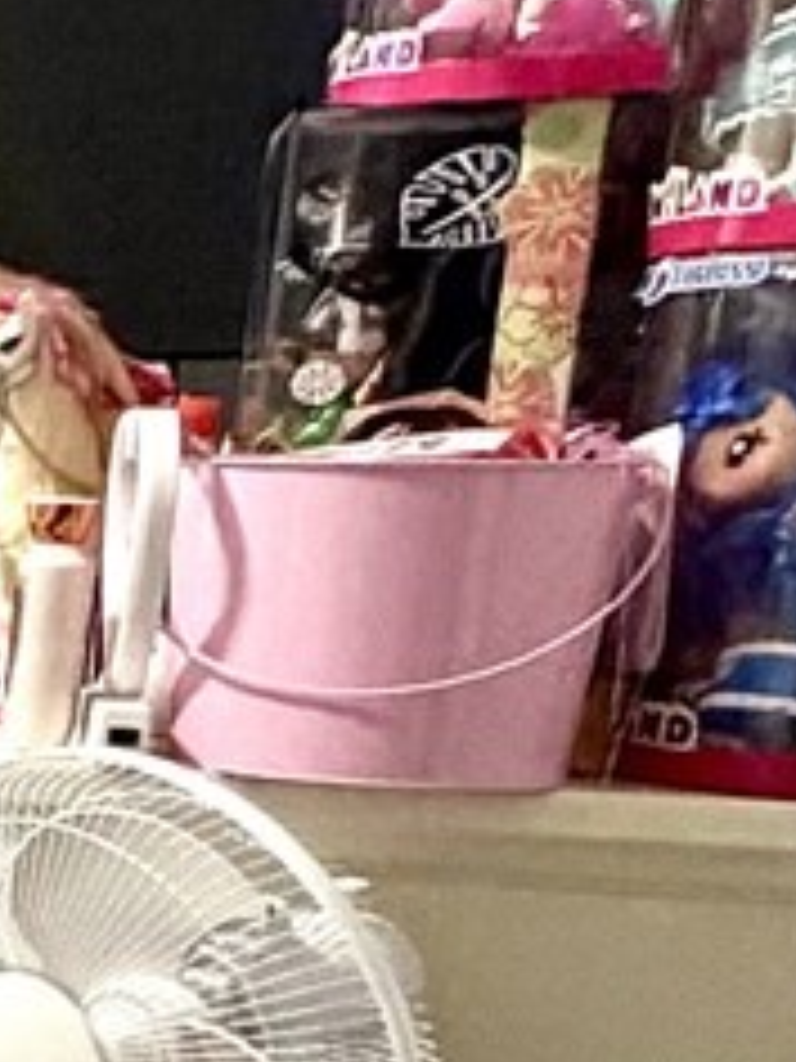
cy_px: 864
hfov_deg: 10.2
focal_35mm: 91
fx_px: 2790
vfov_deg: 21.3
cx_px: -1767
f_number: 2.2
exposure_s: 1/60
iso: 500
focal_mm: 2.22
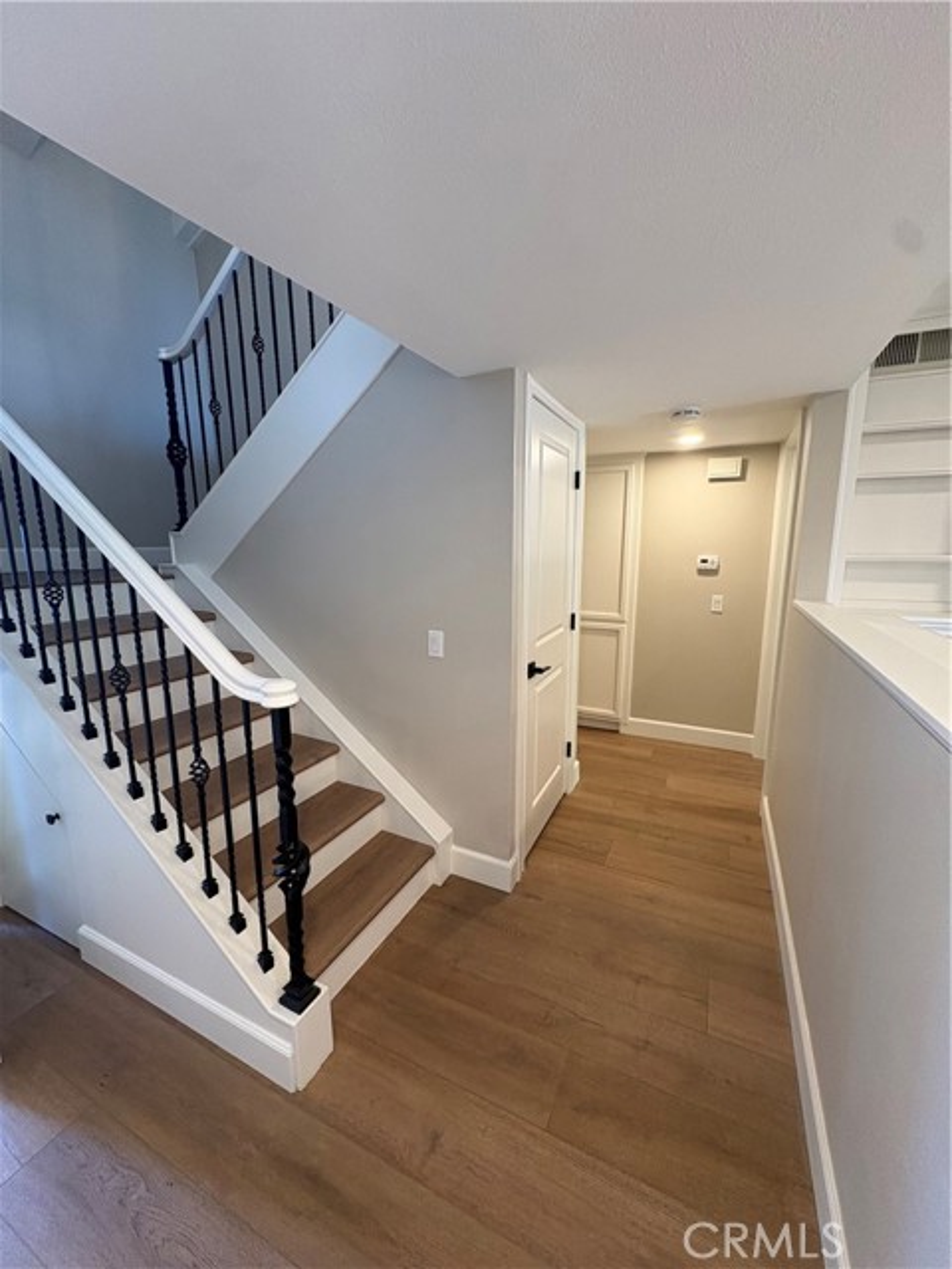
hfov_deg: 85.7
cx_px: 476
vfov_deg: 102.1
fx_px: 513
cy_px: 634
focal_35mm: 14
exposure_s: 1/60
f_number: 2.2
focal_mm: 2.22
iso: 160
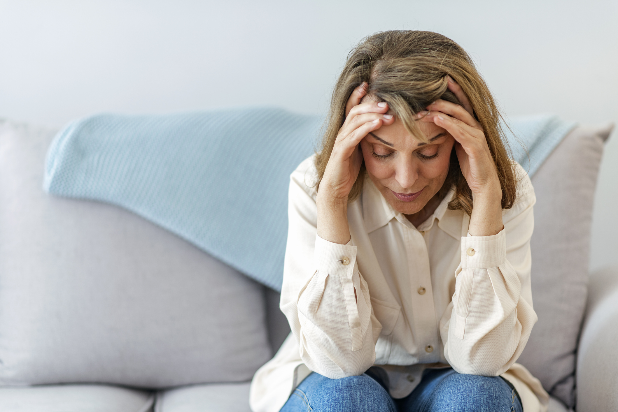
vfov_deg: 16.1
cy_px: 206
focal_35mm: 85
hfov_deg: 23.9
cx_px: 309
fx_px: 1459
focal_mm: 85
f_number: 2
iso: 160
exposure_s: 1/125
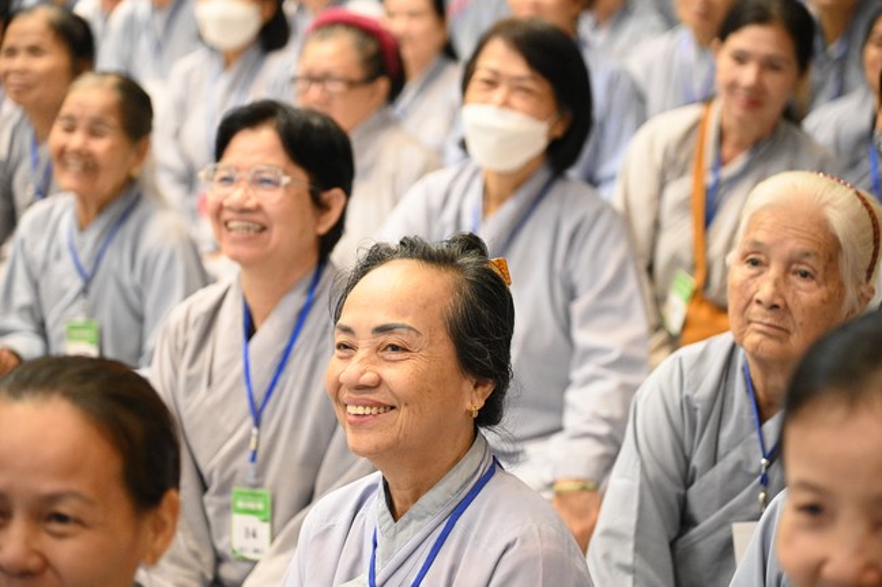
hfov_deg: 17.1
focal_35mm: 120
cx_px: 441
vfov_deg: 11.4
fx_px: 2938
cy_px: 294
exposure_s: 1/125
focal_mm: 120
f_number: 4
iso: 10000
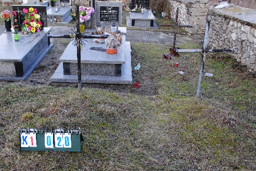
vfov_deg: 34.3
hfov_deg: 49.3
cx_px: 106
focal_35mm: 39
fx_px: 278
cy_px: 86
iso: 180
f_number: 5.6
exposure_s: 1/125
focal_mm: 20
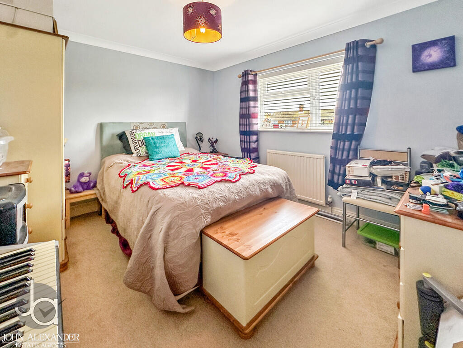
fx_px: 187
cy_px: 174
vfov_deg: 85.7
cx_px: 232
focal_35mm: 14
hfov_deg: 102.1
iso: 160
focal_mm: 2.22
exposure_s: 1/100
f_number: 2.2
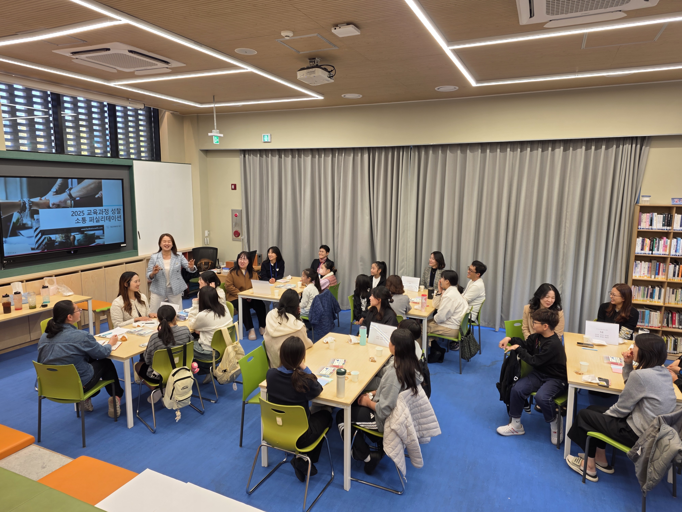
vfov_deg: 58.9
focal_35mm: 23
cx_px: 341
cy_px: 256
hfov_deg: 73.9
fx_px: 453
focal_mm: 6.25
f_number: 1.7
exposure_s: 1/120
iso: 40
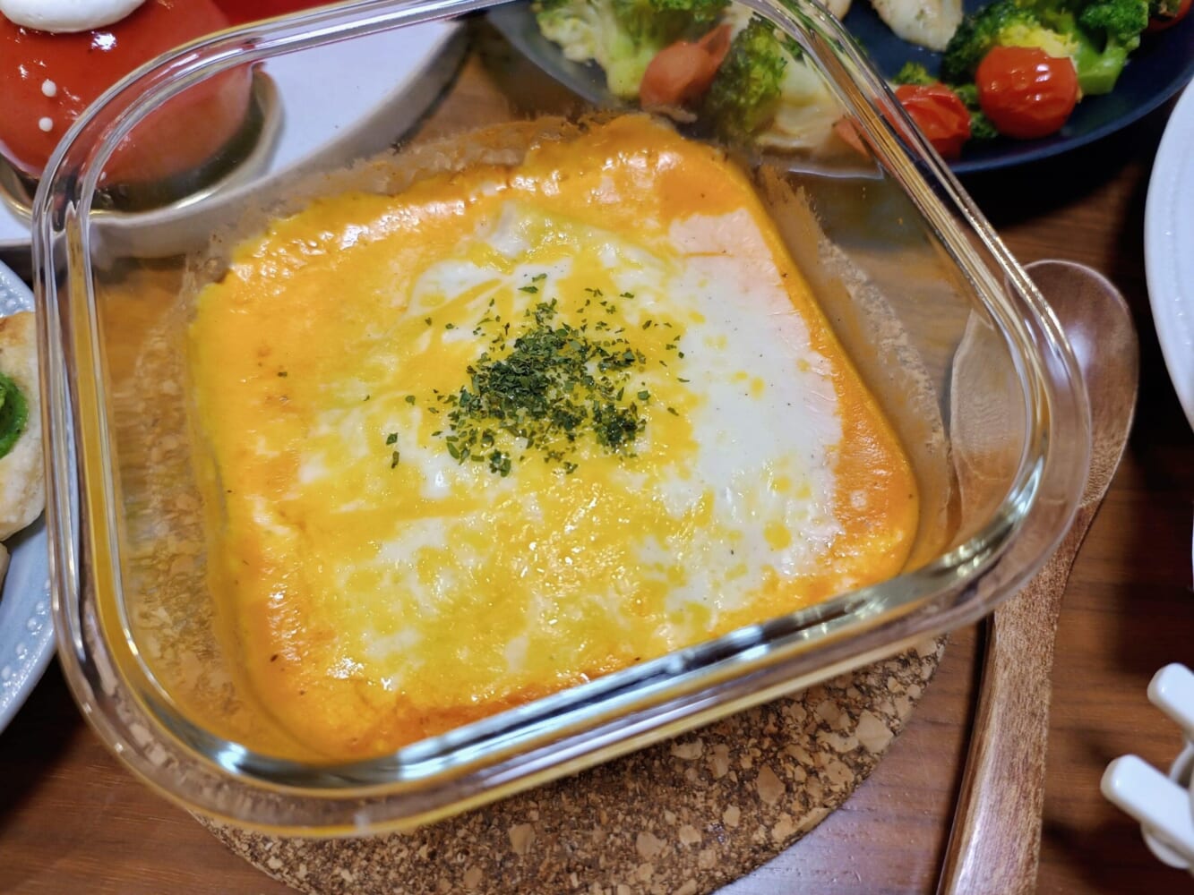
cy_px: 448
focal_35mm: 24
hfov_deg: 71.6
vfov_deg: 56.8
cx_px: 597
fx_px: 828
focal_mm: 5.89
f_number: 1.4
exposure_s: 1/120
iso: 941
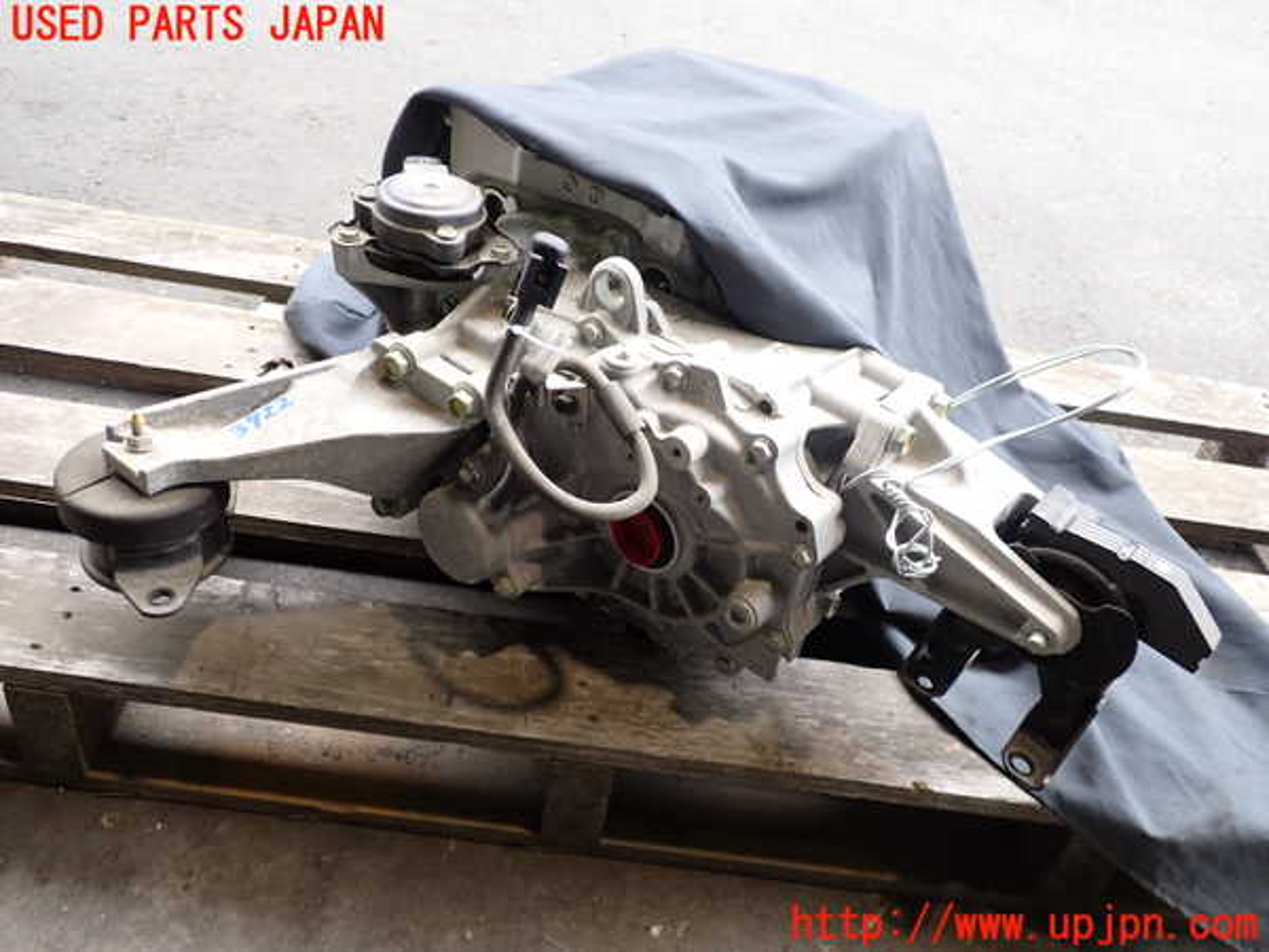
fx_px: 1100
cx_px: 634
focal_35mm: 30
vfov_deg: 46.8
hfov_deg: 60.0
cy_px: 476
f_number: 2.3
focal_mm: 5.4
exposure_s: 1/50
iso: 200
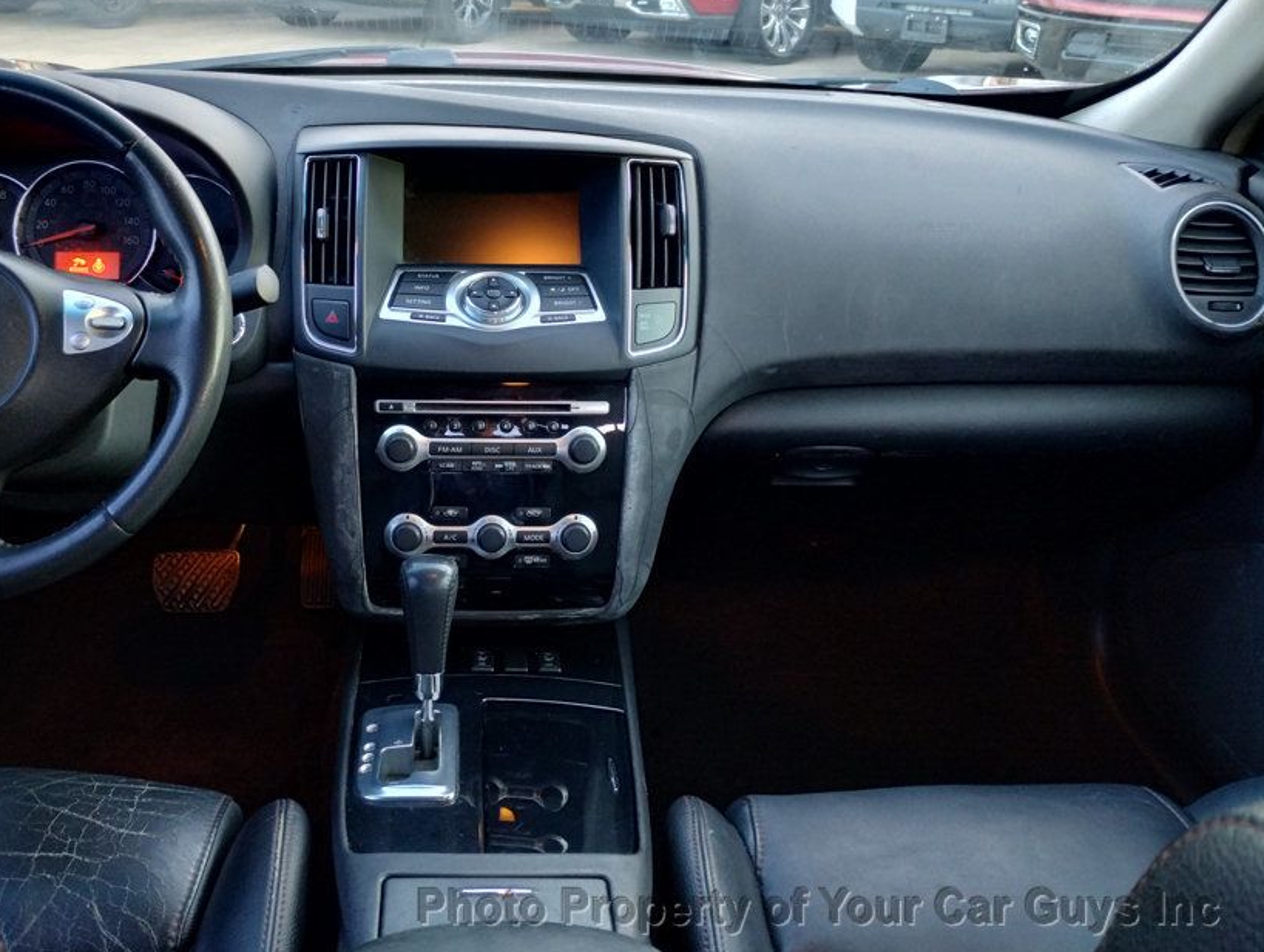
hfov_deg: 52.2
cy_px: 365
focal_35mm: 35
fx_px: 1280
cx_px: 511
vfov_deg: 40.6
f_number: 1.8
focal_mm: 4.27
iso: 1144
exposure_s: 1/30
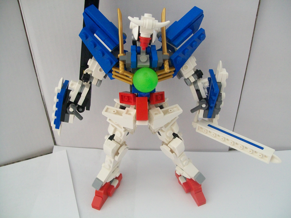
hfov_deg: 51.4
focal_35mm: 36
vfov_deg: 39.7
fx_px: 303
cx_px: 146
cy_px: 109
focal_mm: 6
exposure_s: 1/30
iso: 160
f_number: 2.7
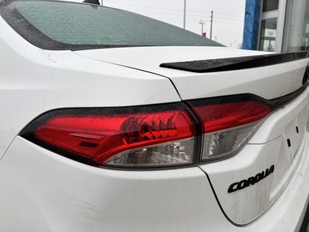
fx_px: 232
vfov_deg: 53.1
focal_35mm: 26
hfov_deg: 67.3
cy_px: 116
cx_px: 154
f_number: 1.6
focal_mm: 5.96
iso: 50
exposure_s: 1/539
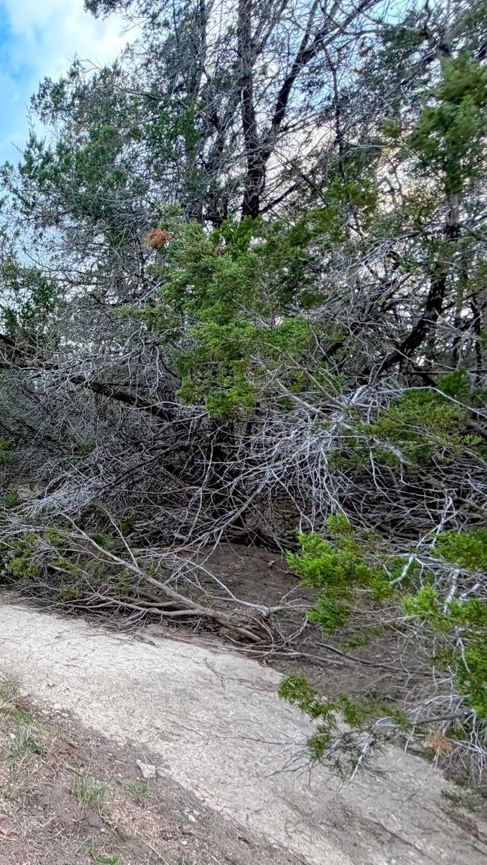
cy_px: 443
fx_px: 482
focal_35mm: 21
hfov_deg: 39.7
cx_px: -88
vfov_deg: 83.8
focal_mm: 2.22
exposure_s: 1/121
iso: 160
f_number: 2.2
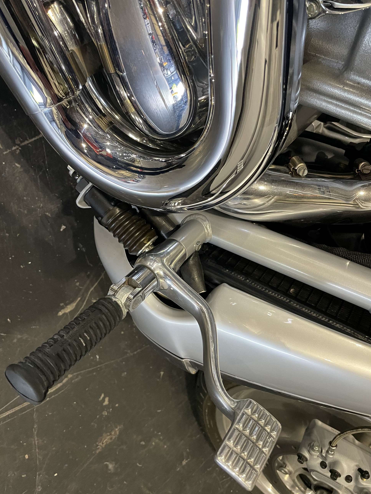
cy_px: 249
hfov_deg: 51.4
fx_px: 386
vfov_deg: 65.3
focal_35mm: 27
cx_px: 189
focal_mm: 4.2
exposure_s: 1/50
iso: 400
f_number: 1.6
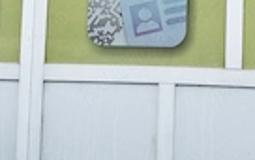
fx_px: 521
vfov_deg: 16.3
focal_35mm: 75
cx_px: 206
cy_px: -58
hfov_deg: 26.9
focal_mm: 6.86
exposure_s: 1/218
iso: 64
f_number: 1.78
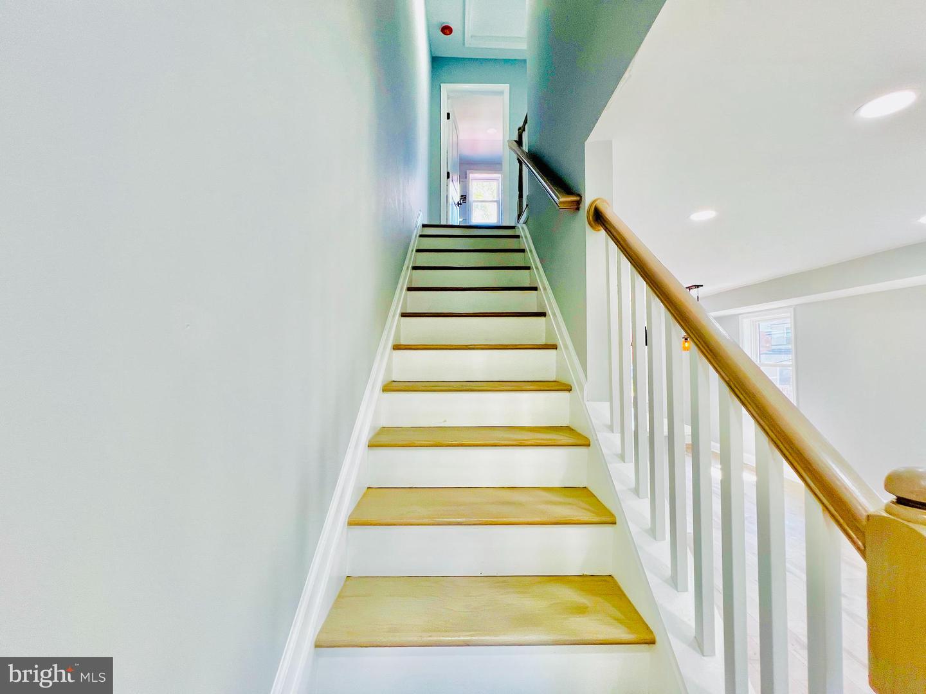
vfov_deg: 89.9
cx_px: 463
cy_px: 347
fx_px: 348
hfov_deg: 106.2
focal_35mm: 13
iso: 125
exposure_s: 1/120
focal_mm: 1.57
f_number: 1.8
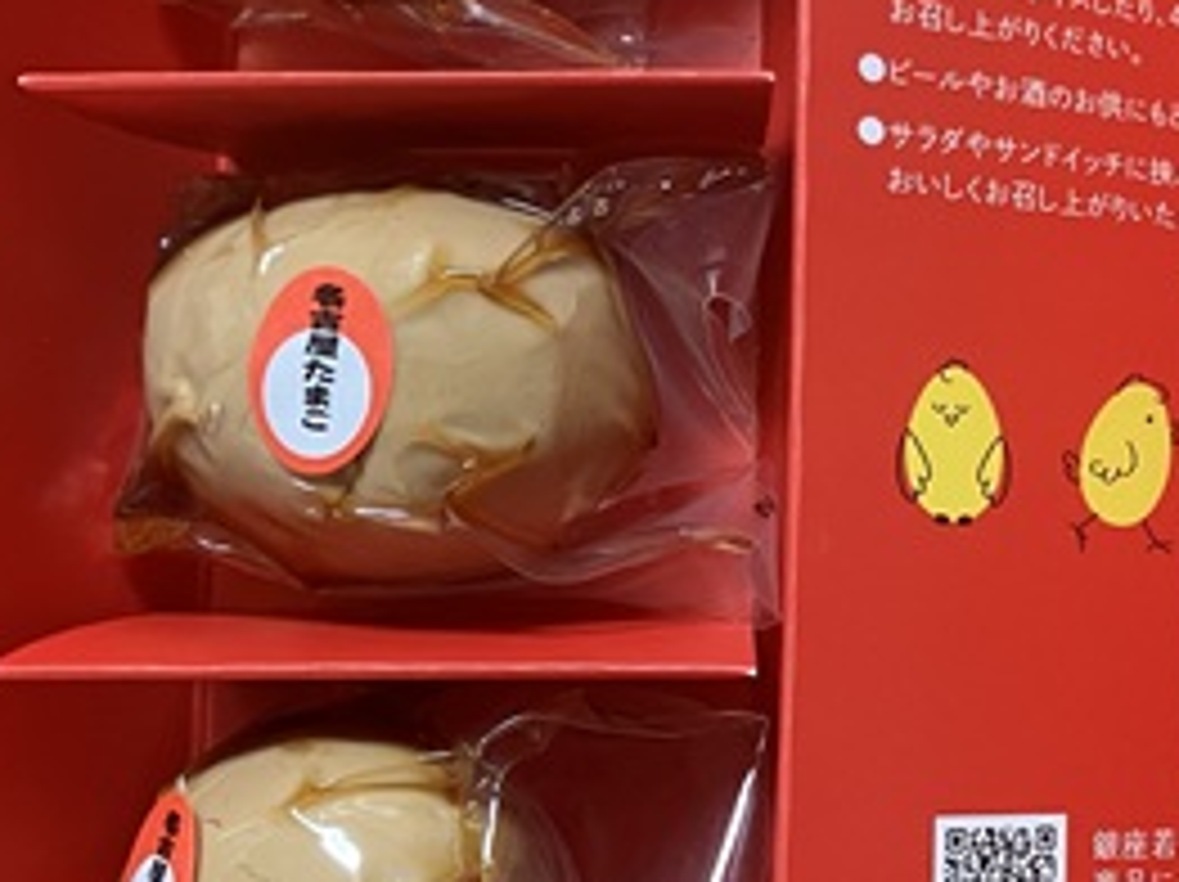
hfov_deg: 26.6
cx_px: 1125
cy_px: 360
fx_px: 2382
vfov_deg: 21.0
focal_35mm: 70
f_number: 1.8
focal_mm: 3.99
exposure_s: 1/60
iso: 160
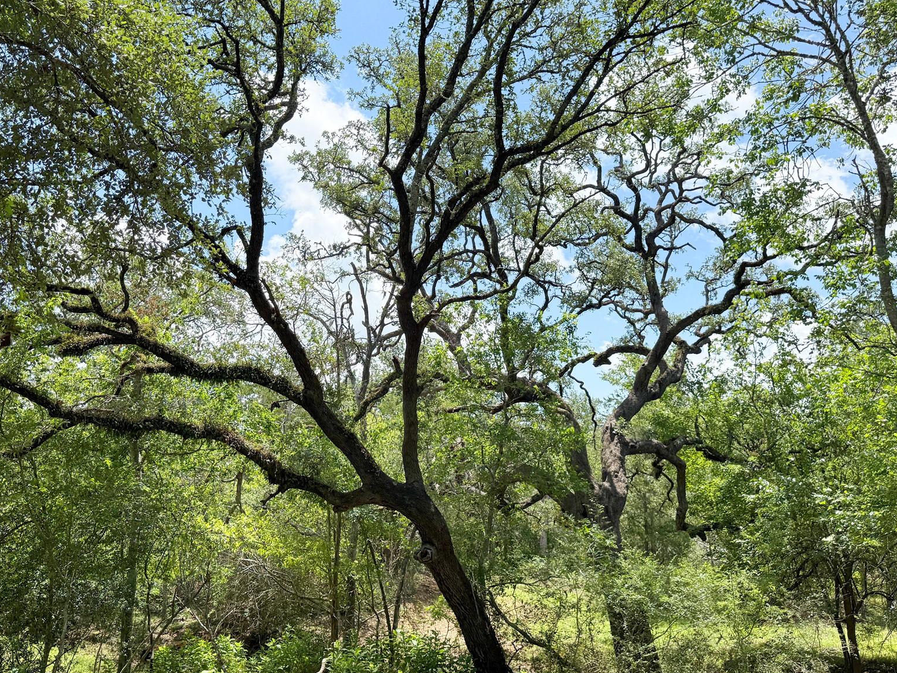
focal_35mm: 32
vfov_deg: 44.1
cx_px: 380
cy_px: 307
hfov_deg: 56.6
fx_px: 829
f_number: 1.78
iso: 100
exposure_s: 1/3584
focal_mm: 6.76
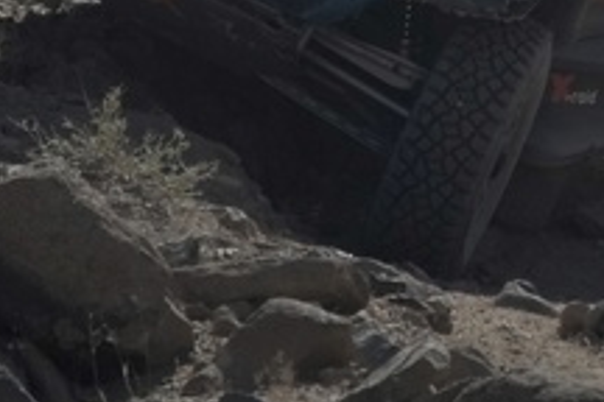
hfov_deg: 1.1
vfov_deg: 0.7
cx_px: 744
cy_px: -144
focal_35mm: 1900
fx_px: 31875
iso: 1000
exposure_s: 1/8000
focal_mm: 400
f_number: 7.1
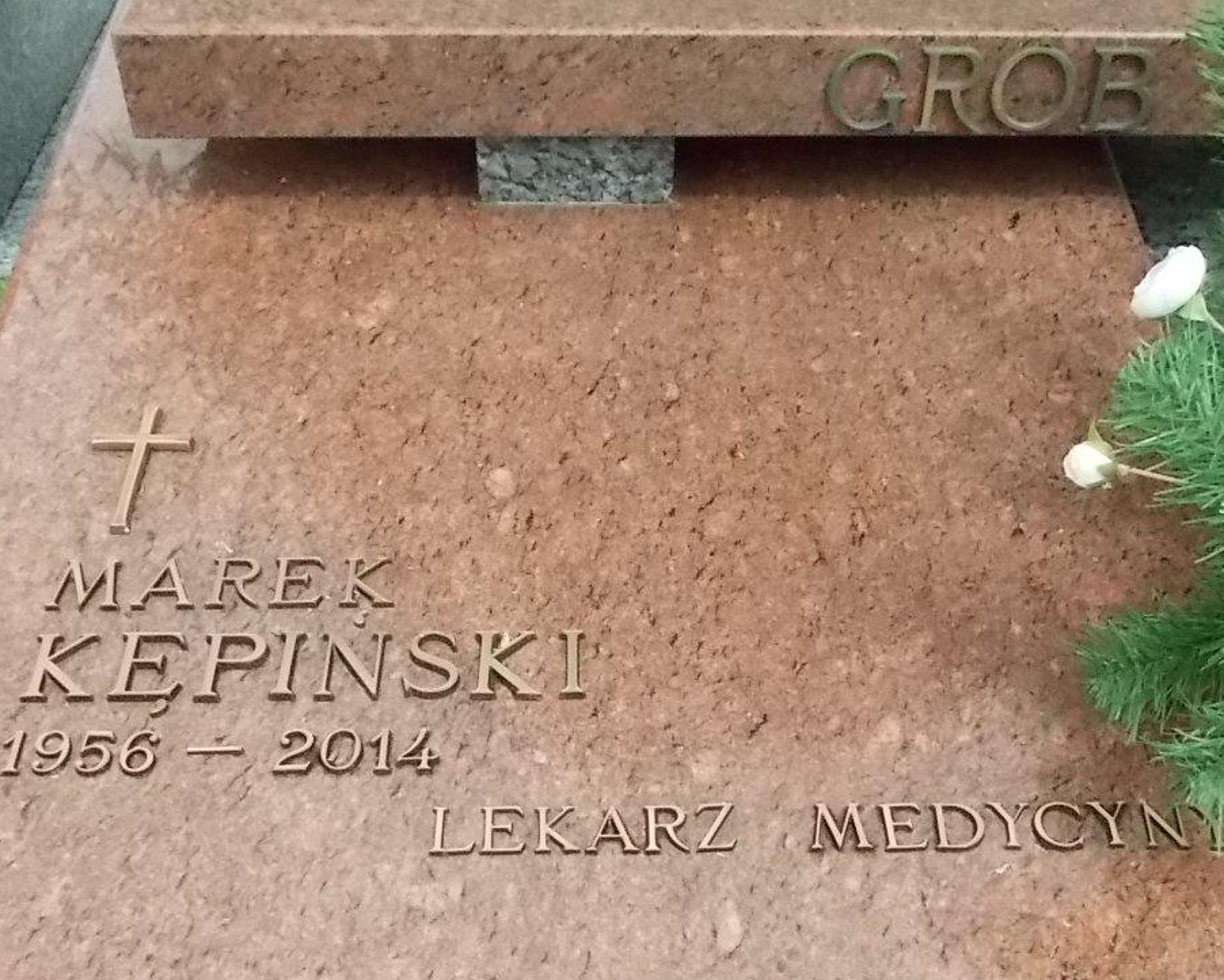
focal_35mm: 45
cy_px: 771
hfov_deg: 41.1
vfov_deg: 32.6
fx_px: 1631
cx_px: 658
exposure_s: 1/320
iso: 400
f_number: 8
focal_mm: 4.6
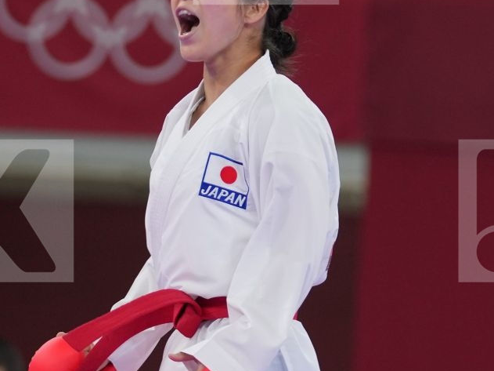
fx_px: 9517
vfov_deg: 2.2
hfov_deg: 3.0
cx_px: 266
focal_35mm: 667
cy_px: 211
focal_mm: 162
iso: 640
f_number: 2.8
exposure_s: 1/1000
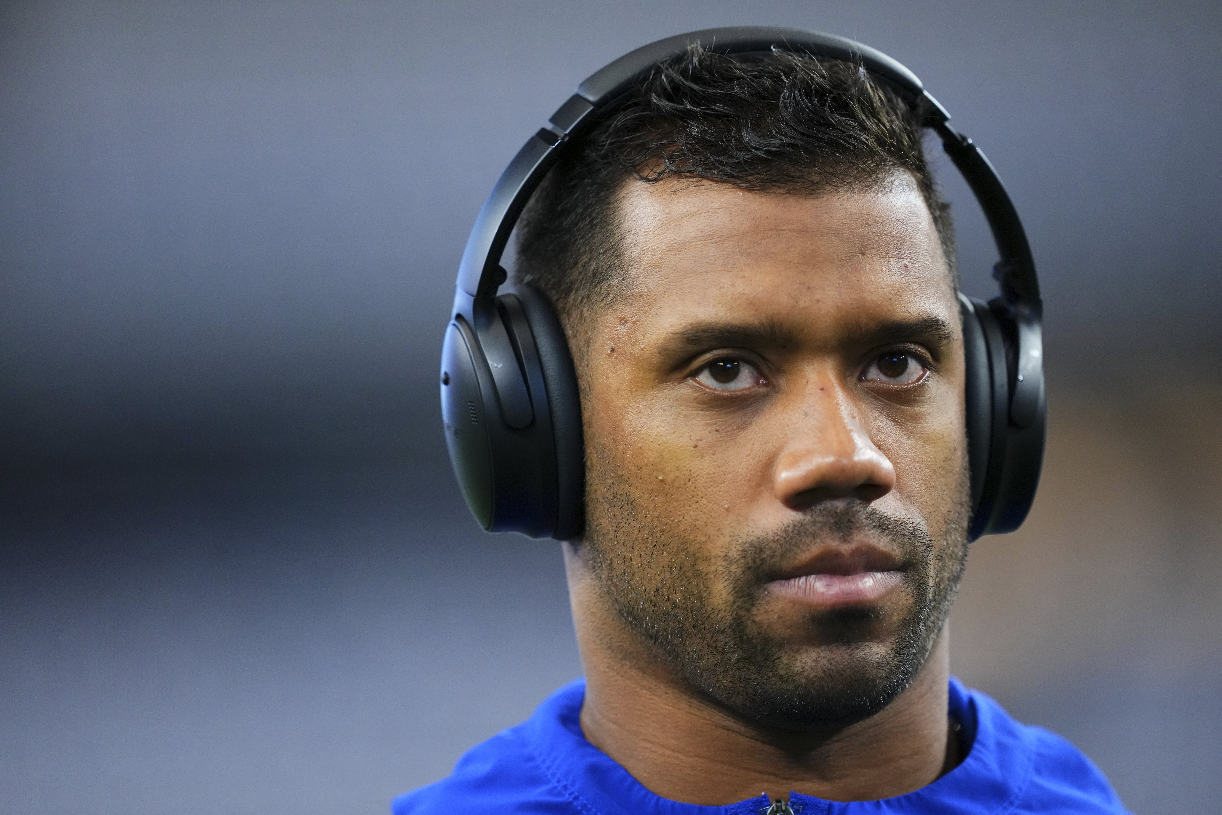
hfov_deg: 5.2
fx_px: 13577
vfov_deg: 3.4
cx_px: 611
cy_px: 408
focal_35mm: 400
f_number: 2.8
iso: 3200
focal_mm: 400
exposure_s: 1/1600
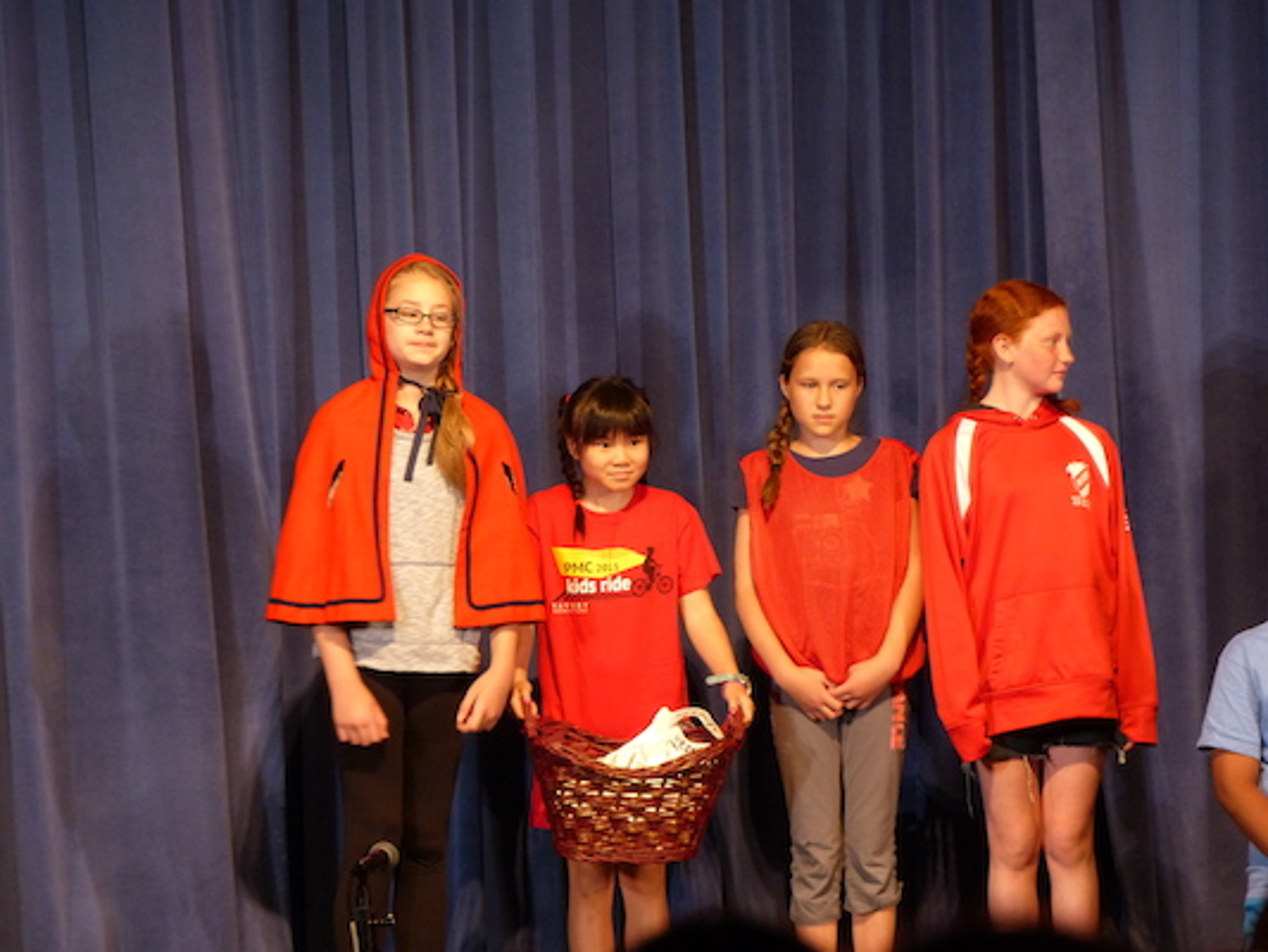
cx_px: 634
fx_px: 9123
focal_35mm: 249
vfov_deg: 6.0
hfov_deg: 8.0
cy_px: 476
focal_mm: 44.8
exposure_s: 1/60
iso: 400
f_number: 2.8
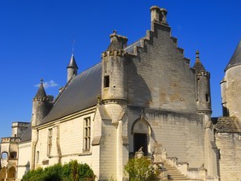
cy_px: 105
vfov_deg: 33.6
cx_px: 131
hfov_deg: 43.8
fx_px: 300
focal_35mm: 43
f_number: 12
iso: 100
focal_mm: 20
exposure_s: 1/125
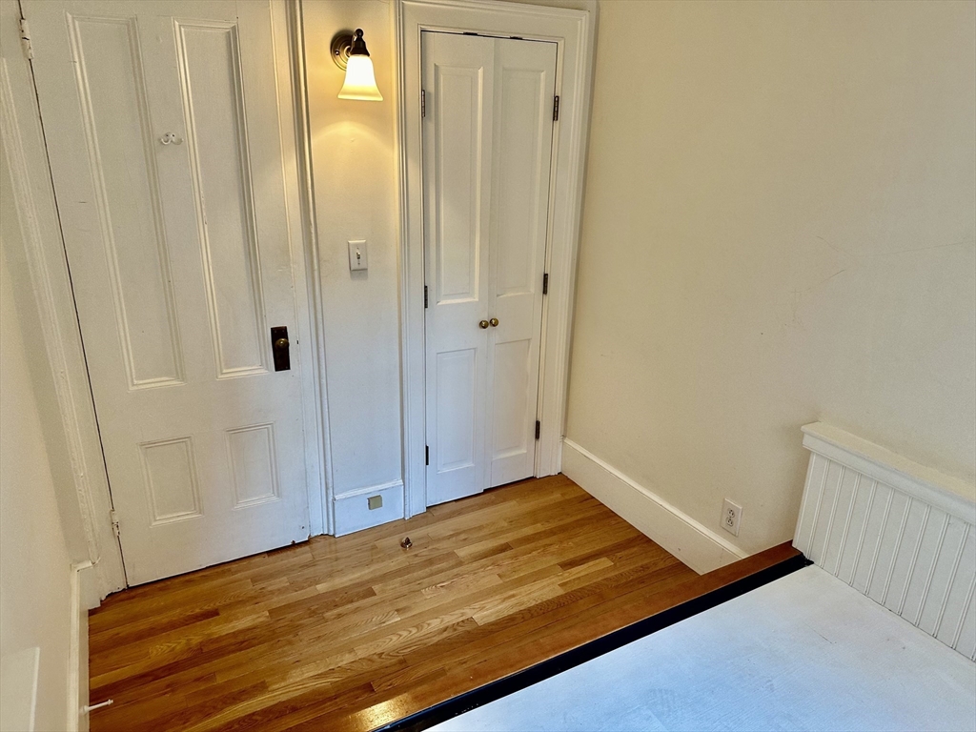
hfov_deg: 71.6
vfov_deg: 56.8
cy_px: 366
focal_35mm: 24
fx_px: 677
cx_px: 488
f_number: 1.78
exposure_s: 1/60
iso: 125
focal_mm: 6.86
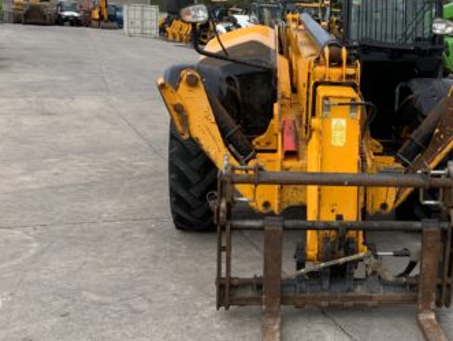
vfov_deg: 26.2
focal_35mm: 56
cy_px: 170
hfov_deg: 32.9
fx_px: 734
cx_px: 393
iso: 16
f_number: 1.8
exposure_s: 1/1451
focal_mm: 3
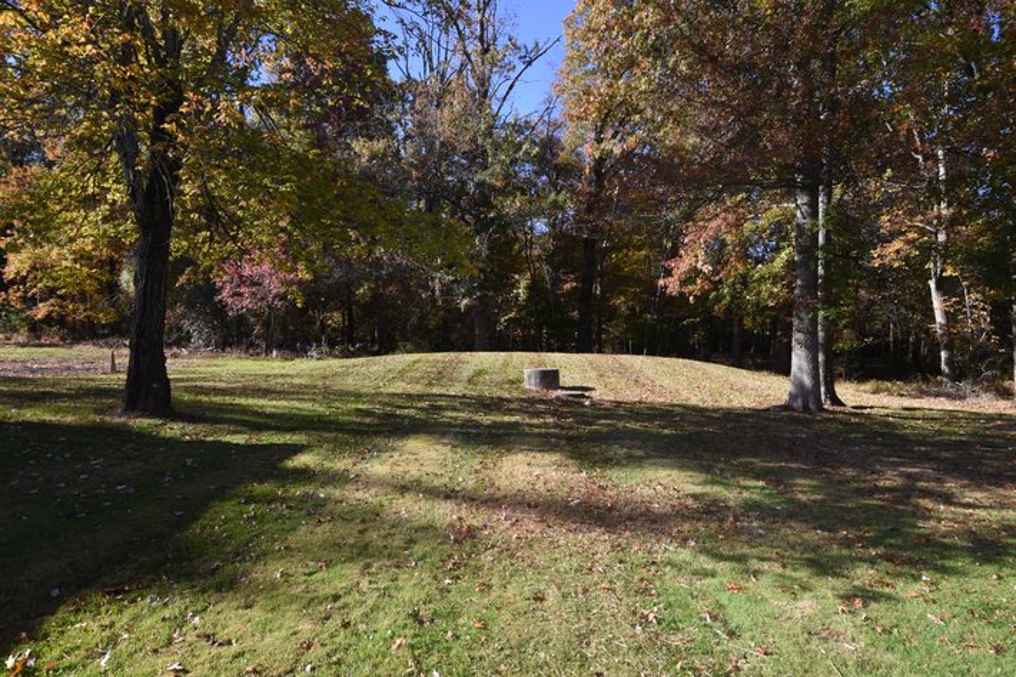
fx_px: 550
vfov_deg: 63.2
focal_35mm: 20
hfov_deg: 85.4
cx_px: 508
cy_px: 338
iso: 100
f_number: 6.3
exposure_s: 1/160
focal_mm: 13
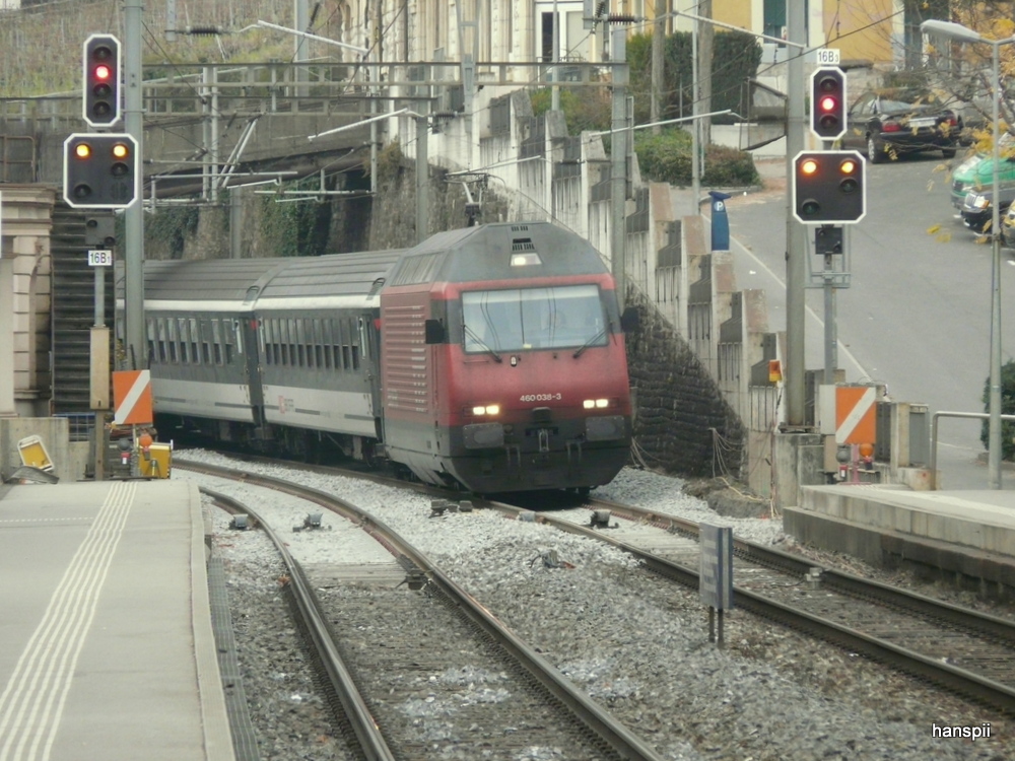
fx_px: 8914
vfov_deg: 4.9
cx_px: 508
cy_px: 380
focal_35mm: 304
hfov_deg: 6.5
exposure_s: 1/400
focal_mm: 49.9
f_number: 3.6
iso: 400
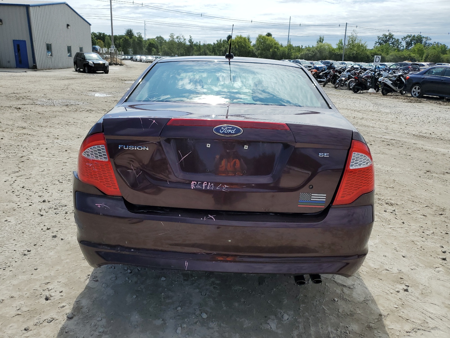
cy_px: 169
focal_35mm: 26
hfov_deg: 67.3
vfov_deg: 53.1
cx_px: 225
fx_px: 338
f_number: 1.5
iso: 50
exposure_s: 1/5000
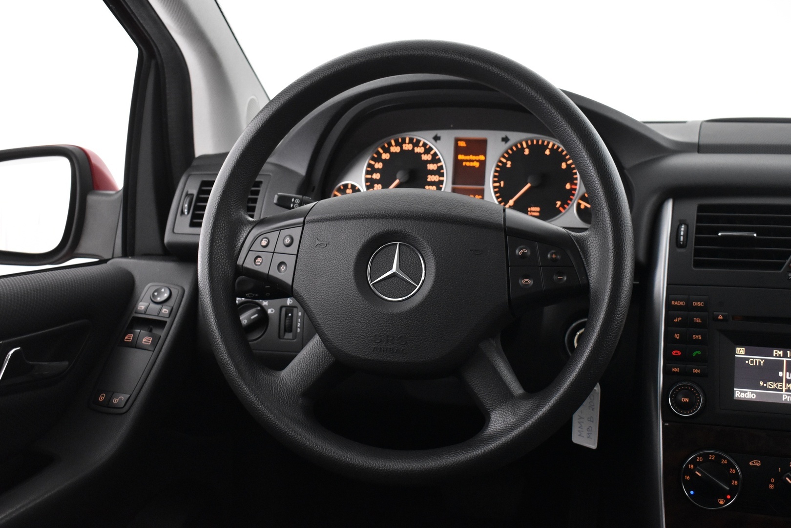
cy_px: 264
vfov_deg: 31.9
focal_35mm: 42
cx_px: 396
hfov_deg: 46.4
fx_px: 923
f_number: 4.2
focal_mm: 28
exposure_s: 1/30
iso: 3200
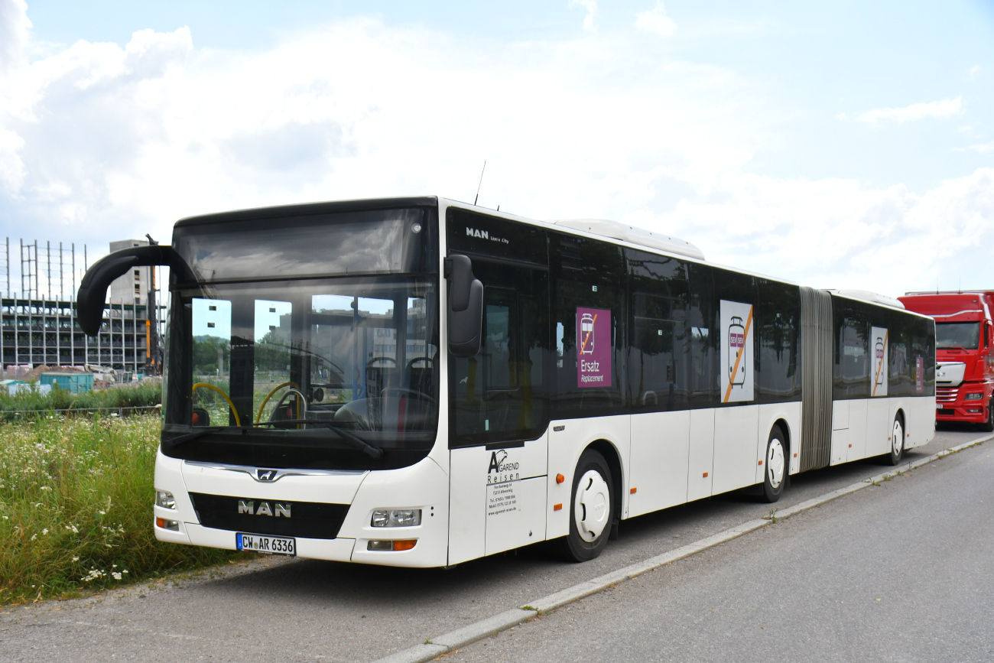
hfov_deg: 48.5
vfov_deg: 33.4
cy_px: 332
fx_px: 1104
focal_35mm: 40
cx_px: 497
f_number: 6.3
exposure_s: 1/1600
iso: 400
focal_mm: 27
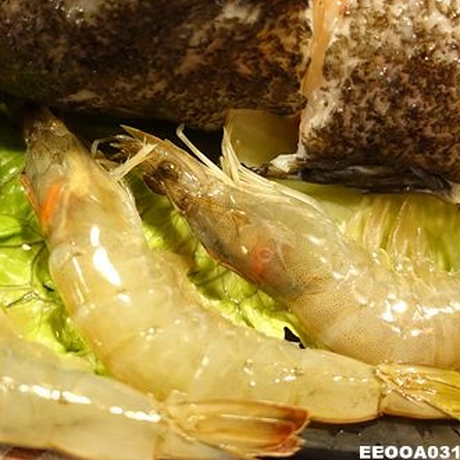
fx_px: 601
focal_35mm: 40
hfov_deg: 41.6
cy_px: 240
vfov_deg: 41.9
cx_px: 174
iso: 800
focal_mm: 8.8
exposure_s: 1/25
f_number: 1.8
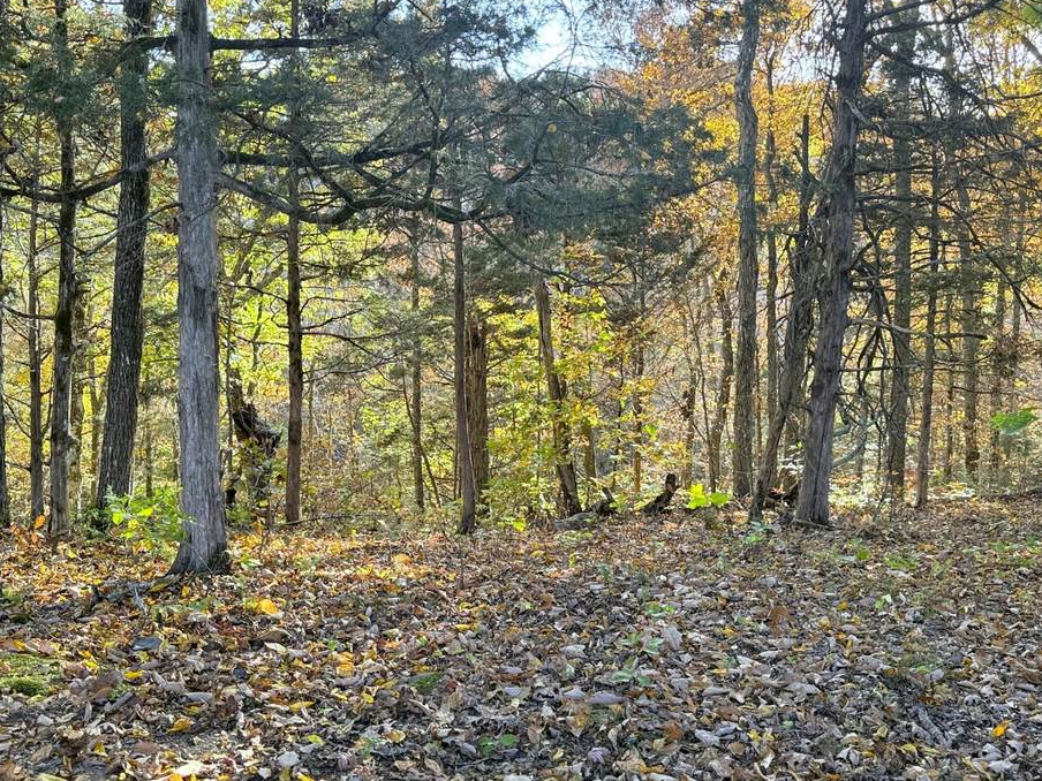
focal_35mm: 34
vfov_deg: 41.8
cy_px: 374
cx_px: 511
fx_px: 1023
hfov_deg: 54.0
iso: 100
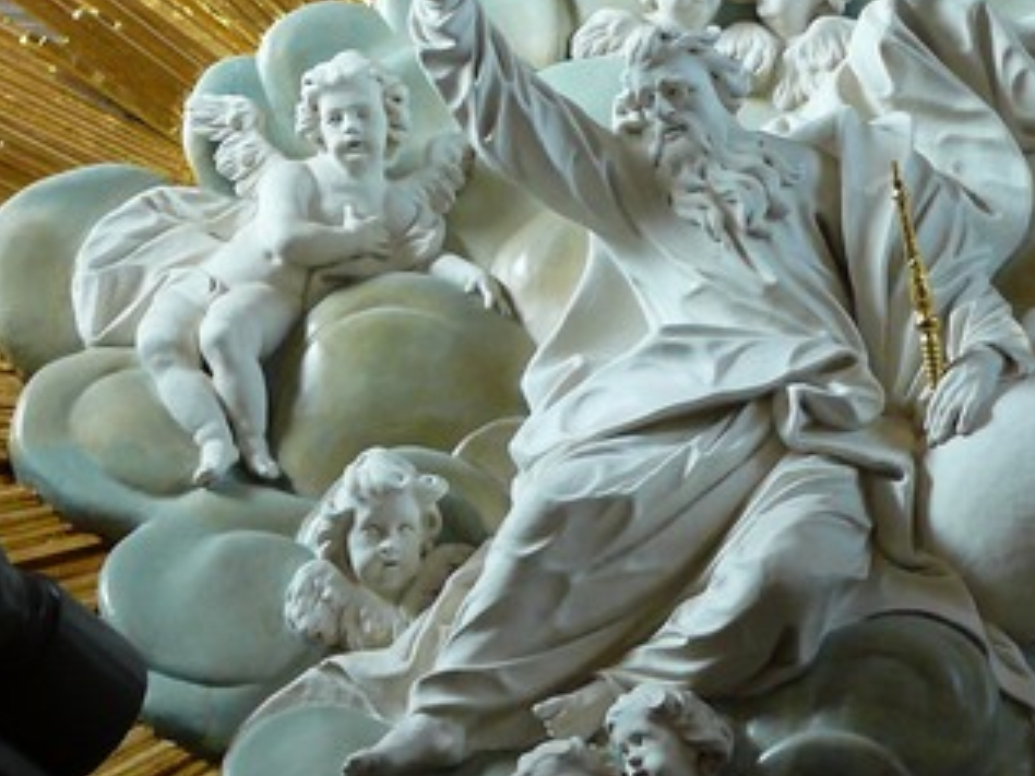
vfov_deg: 5.5
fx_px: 8013
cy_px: 347
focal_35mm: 268
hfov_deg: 7.4
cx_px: 645
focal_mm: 23.8
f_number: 3.6
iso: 200
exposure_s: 1/25
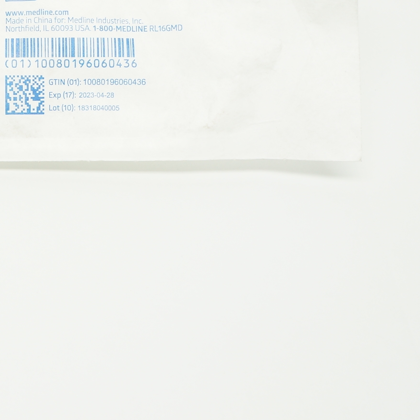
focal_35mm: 93
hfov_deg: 17.8
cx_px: -74
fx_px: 1277
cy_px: 46
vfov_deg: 18.4
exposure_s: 1/30
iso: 400
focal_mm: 26
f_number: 9
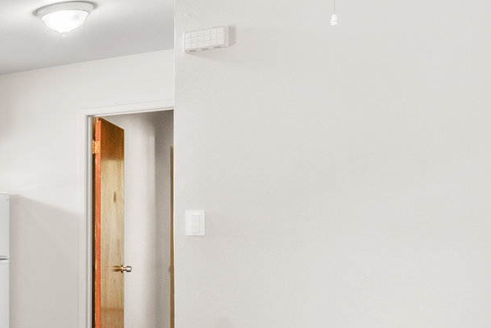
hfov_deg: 24.4
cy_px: 245
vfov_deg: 25.2
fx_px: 723
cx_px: -321
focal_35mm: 53
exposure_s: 1/3
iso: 400
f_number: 9
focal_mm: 16
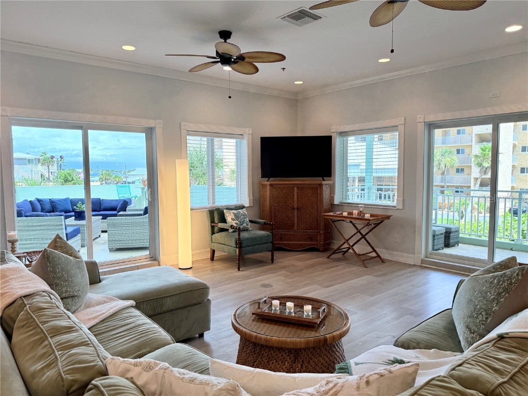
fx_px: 366
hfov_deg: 71.6
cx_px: 264
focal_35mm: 24
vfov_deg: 56.8
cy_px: 198
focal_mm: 6.76
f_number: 1.78
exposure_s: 1/246
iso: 100
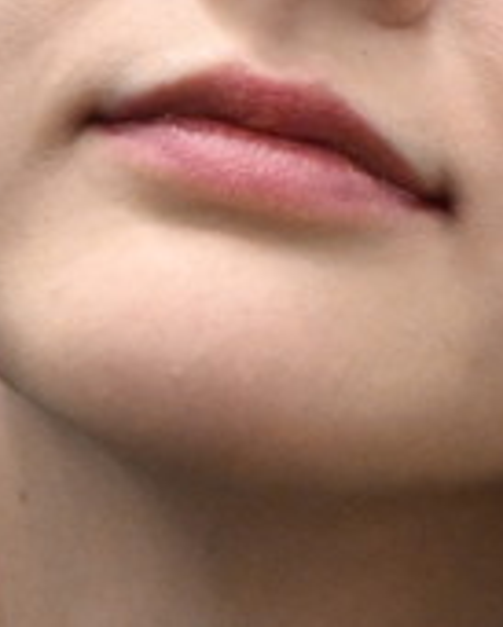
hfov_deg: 1.1
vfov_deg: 1.3
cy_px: 867
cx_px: 341
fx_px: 26865
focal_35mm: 1445
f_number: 3.5
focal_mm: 170
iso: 4000
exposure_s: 1/1000
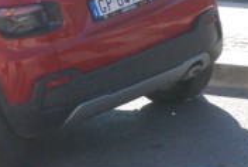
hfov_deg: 5.3
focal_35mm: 384
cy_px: 120
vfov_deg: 3.6
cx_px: -10
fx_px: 2648
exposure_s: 1/1250
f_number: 5.6
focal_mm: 75
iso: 1000
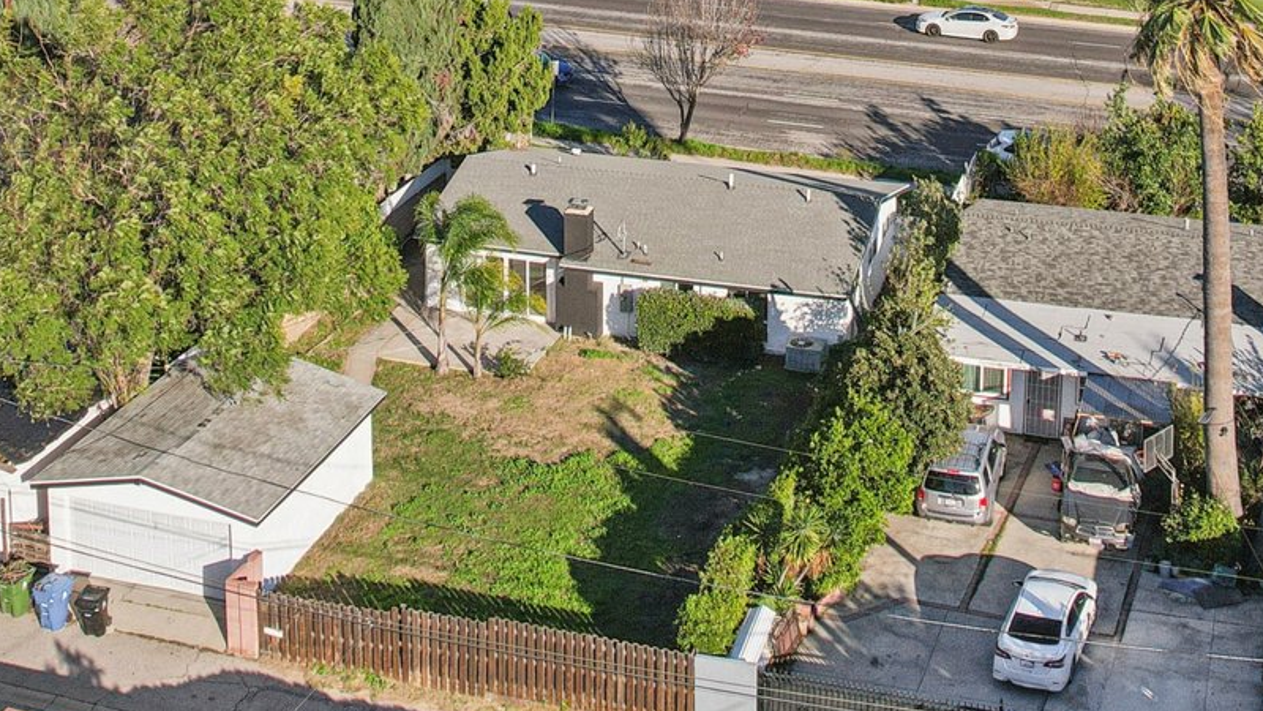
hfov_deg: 35.4
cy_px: -244
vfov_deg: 18.7
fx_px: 1976
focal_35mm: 59
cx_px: 647
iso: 130
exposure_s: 1/2500
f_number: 2.8
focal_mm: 8.4
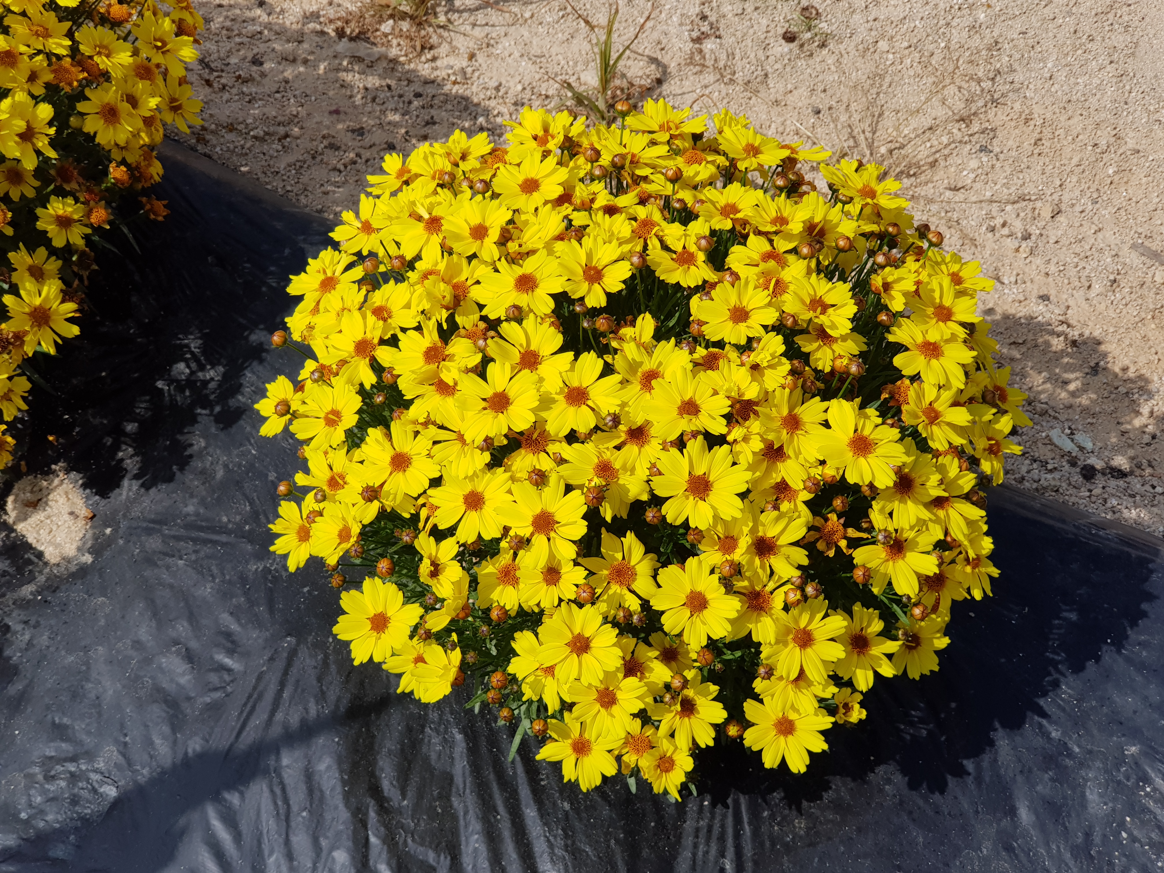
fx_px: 1749
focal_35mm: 52
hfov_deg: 36.8
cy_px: 436
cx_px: 582
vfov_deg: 28.0
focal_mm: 6
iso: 25
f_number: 2.4
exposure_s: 1/1196
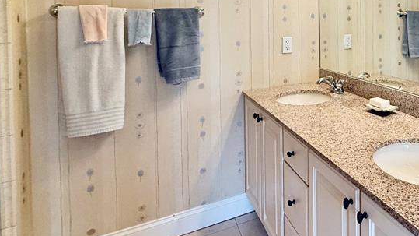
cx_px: 378
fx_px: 322
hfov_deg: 56.8
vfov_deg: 37.7
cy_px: 26
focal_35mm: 29
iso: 160
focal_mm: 2.22
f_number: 2.2
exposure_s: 1/120
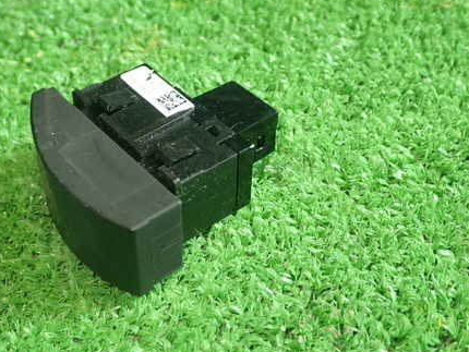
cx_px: 167
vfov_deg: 27.5
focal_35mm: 53
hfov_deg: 35.9
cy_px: 159
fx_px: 718
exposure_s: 1/40
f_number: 2.7
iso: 250
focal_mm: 6.83
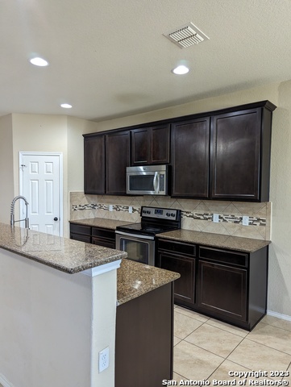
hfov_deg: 56.9
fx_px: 269
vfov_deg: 71.5
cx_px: 146
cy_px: 194
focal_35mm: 24
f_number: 1.85
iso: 383
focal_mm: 6.81
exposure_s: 1/120
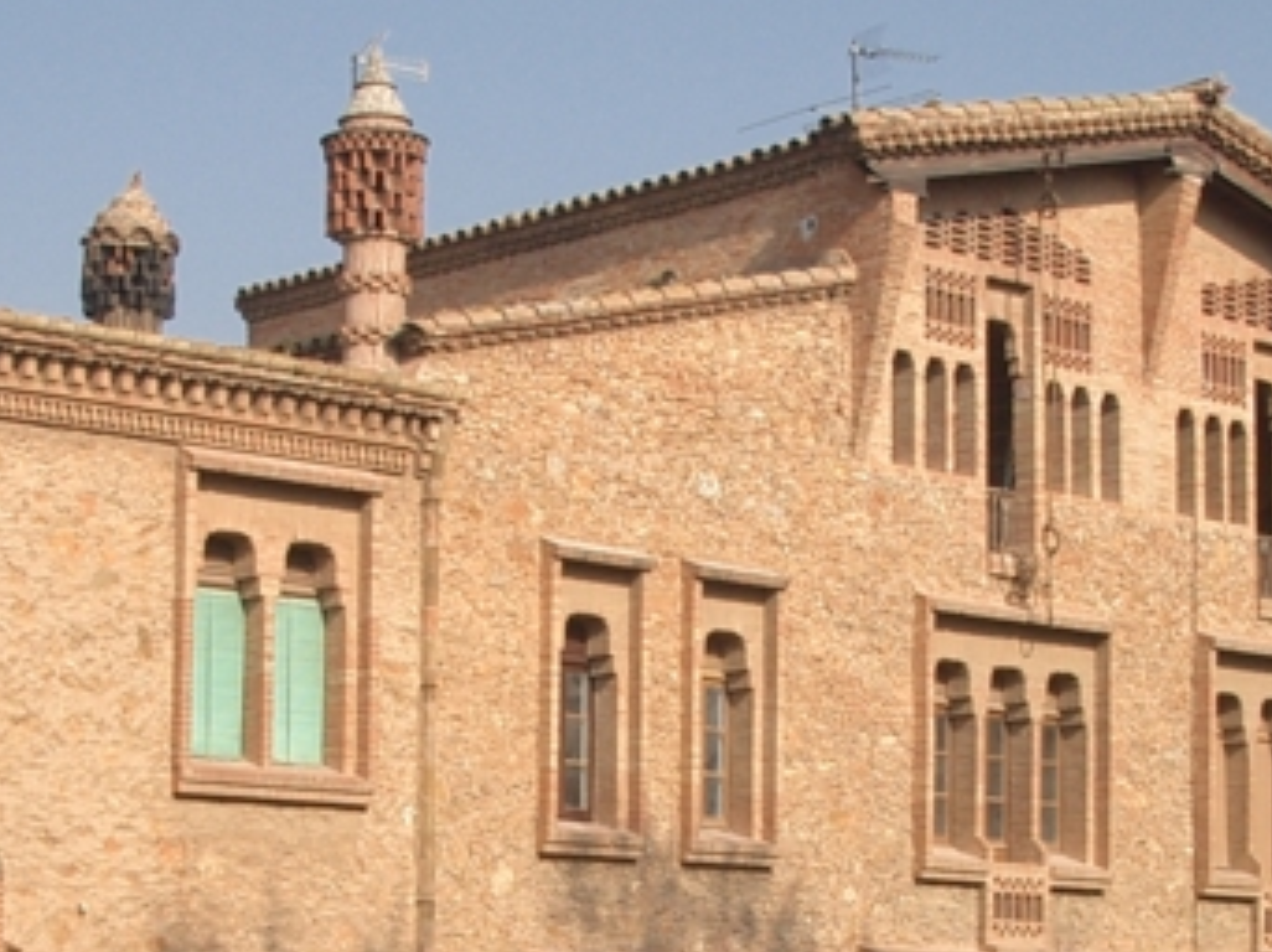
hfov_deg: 20.5
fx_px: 3525
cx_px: 647
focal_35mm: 96
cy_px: 866
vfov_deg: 15.2
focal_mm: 6.8
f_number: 4.6
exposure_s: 1/400
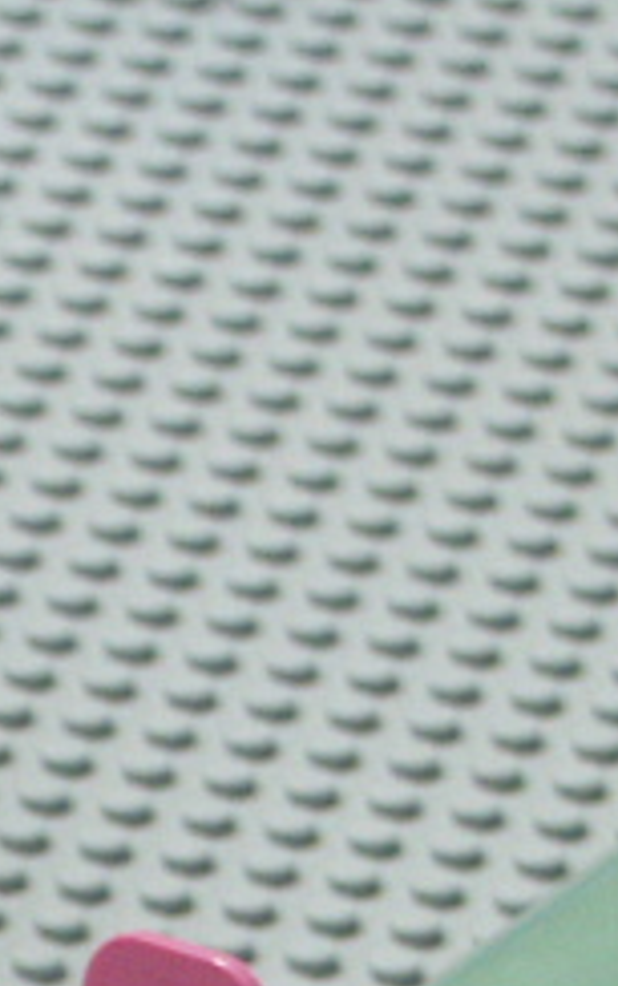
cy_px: 1915
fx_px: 13281
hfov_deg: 2.7
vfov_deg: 4.2
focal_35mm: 494
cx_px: -610
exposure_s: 1/125
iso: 200
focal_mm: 22.11
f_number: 3.5
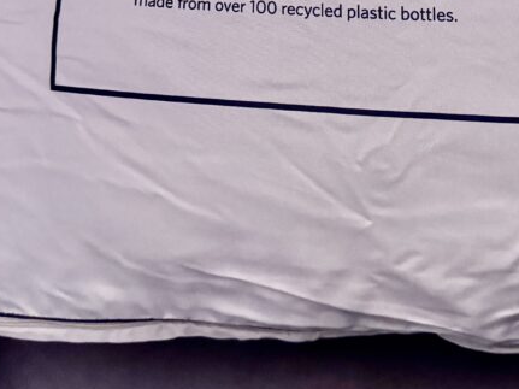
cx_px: 336
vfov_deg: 24.1
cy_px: -30
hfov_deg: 33.6
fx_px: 854
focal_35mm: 57
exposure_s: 1/30
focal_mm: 6.86
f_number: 1.78
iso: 1000
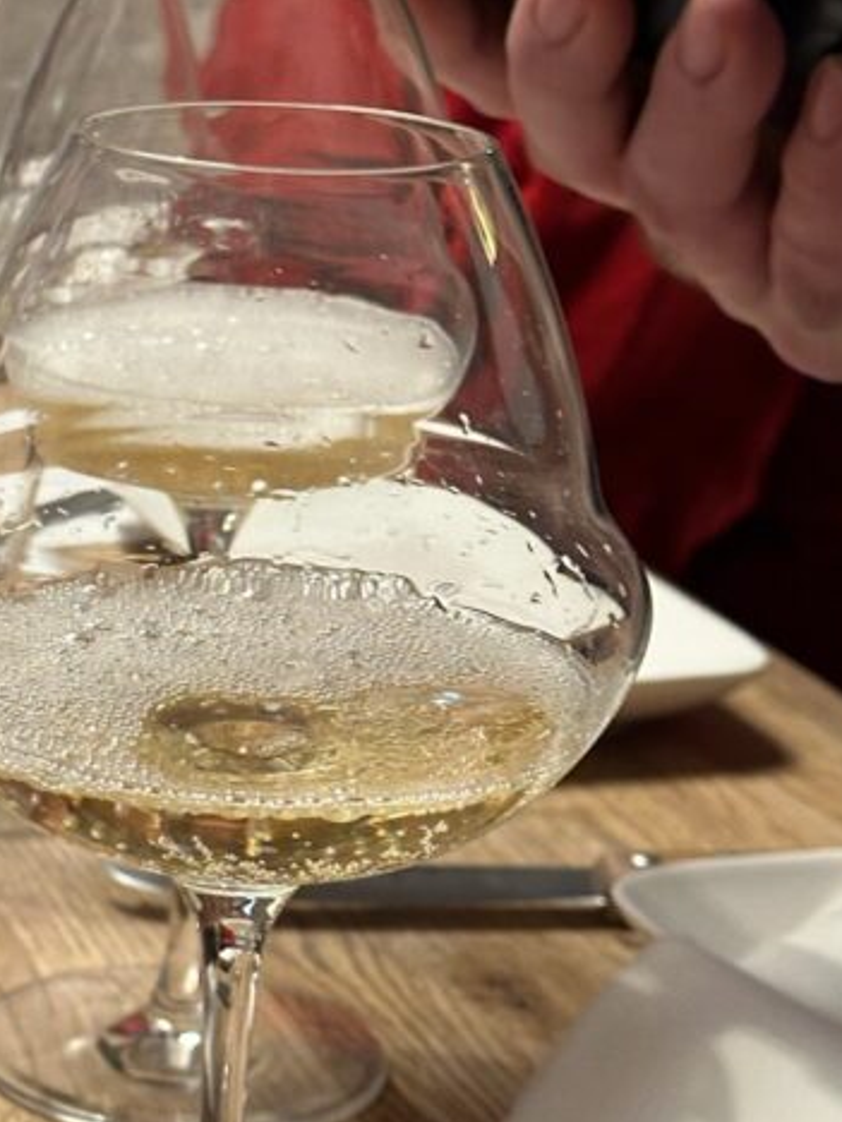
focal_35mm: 105
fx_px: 3405
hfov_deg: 13.9
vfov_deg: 18.7
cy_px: 724
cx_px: -14
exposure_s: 1/33
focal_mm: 6.86
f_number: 1.78
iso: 250
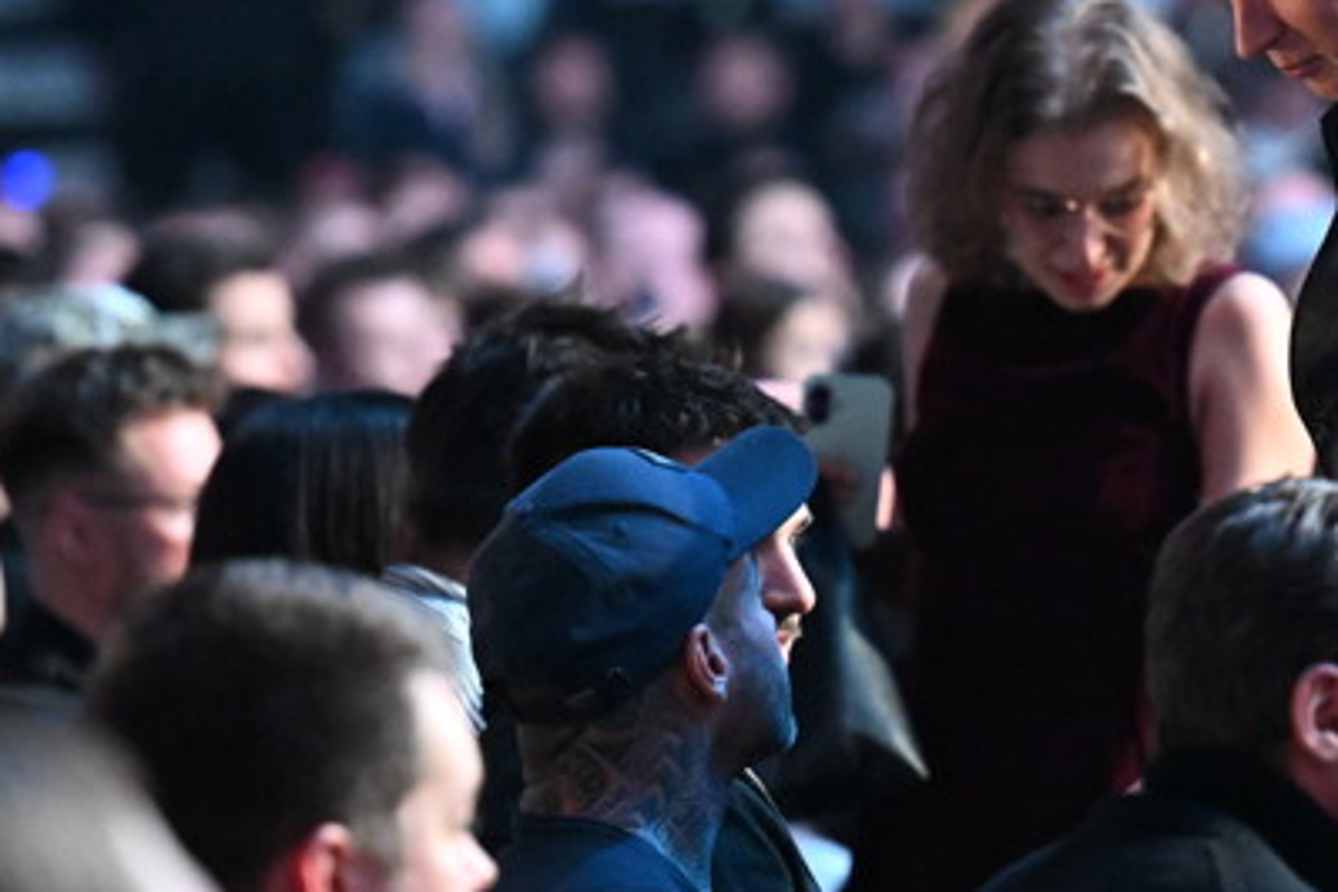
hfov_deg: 5.3
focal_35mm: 389
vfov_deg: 3.5
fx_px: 14457
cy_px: 366
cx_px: 1117
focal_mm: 150
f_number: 2.8
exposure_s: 1/320
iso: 10000
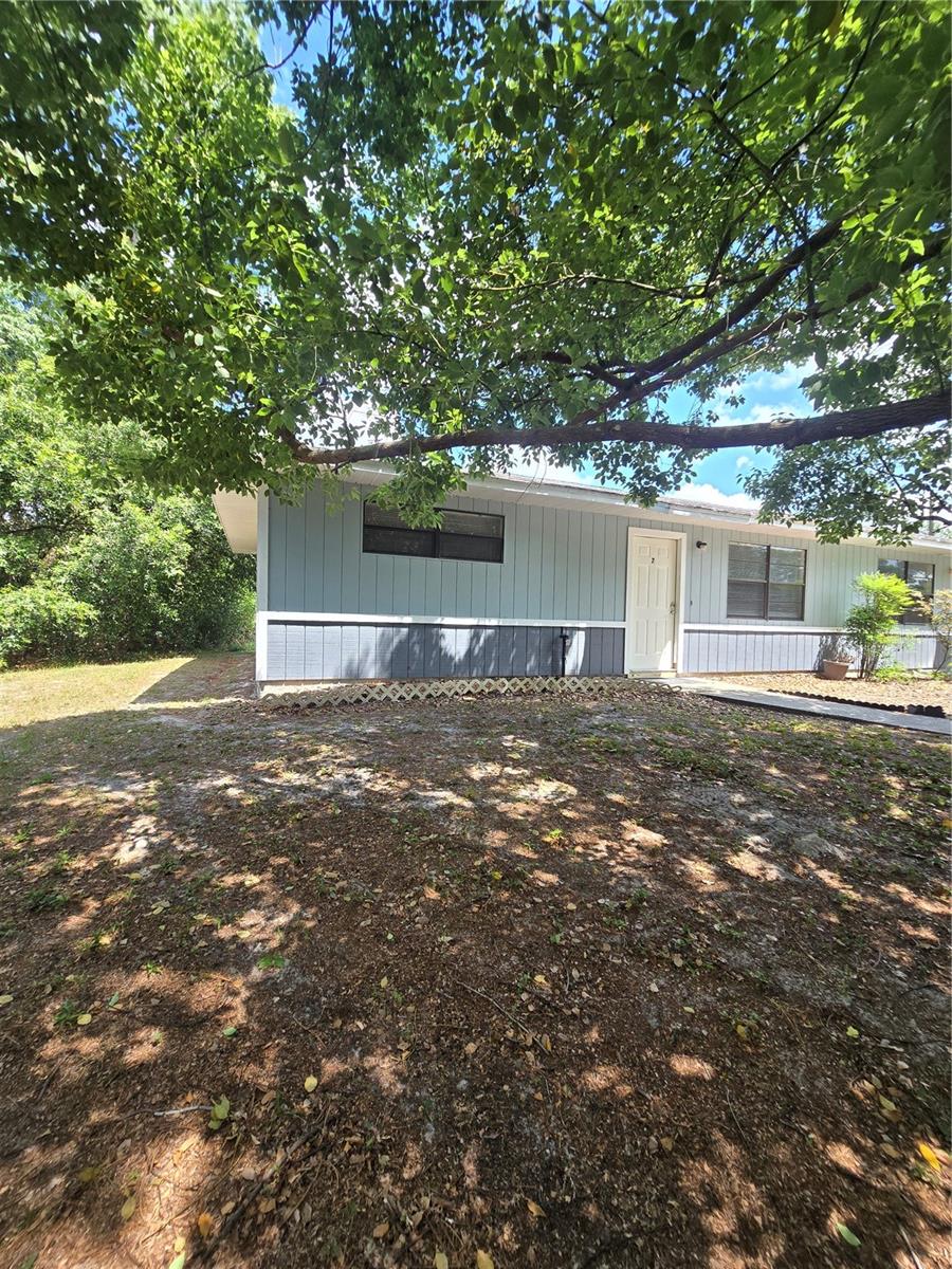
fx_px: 477
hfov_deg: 89.9
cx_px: 476
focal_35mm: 13
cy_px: 634
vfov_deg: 106.2
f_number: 2.2
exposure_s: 1/349
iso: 50
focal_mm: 2.2
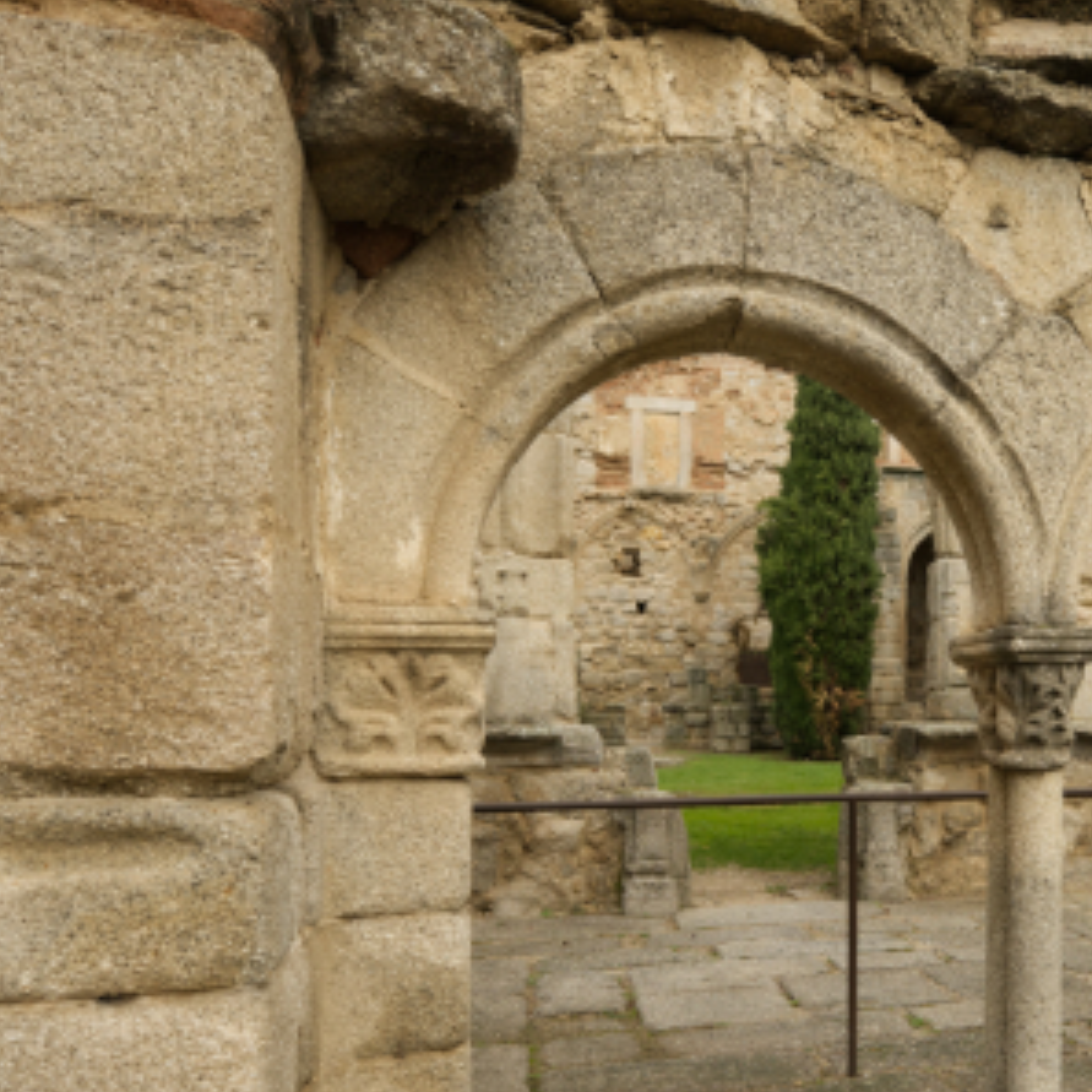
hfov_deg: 47.0
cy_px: 713
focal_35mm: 33
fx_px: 1178
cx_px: 875
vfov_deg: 49.0
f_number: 5.6
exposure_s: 1/400
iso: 100
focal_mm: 16.5
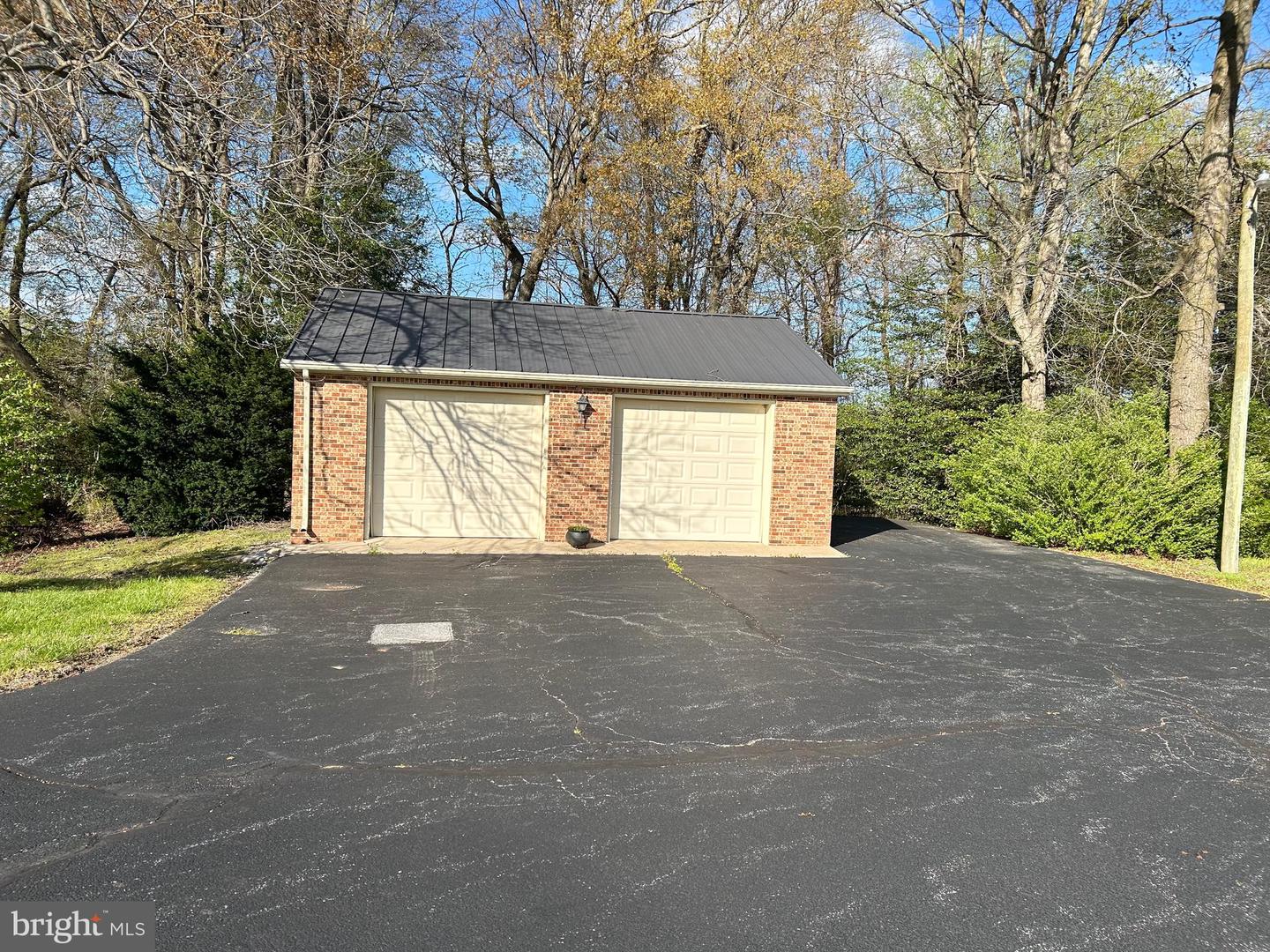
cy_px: 476
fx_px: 954
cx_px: 635
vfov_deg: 53.1
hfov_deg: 67.3
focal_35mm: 26
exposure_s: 1/2841
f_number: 1.5
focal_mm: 5.7
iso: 50
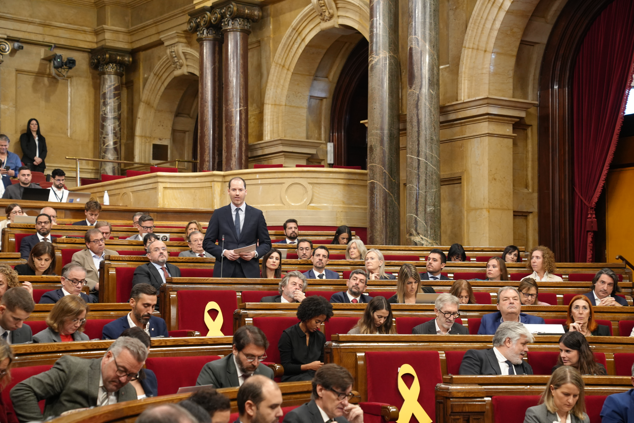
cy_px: 212
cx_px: 317
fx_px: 1233
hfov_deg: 28.8
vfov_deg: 19.5
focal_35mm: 70
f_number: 4
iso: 2500
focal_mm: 70
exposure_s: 1/160
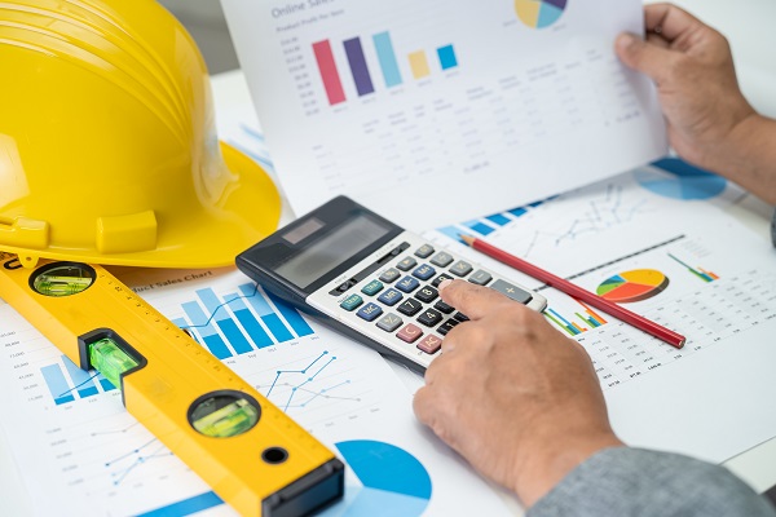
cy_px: 258
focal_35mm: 50
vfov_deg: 27.0
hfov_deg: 39.6
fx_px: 1078
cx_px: 388
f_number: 2.5
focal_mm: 50
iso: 100
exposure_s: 1/60
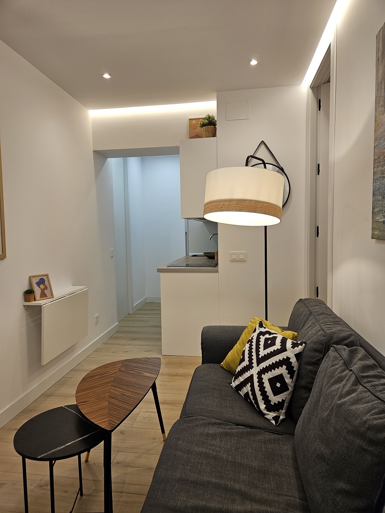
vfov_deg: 73.9
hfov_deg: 58.9
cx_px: 192
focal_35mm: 23
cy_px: 256
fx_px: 341
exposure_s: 1/100
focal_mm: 5.4
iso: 50
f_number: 1.8
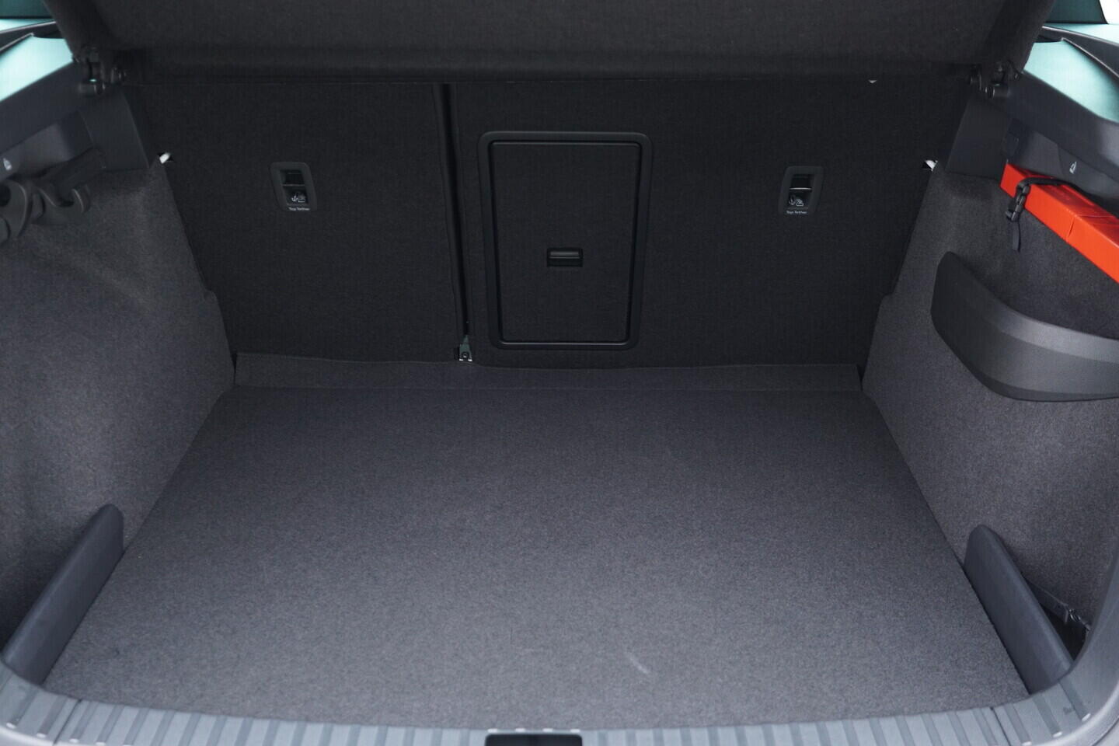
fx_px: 1119
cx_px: 560
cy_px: 373
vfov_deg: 36.9
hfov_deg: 53.1
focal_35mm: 36
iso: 800
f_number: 2.8
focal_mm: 24
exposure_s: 1/40
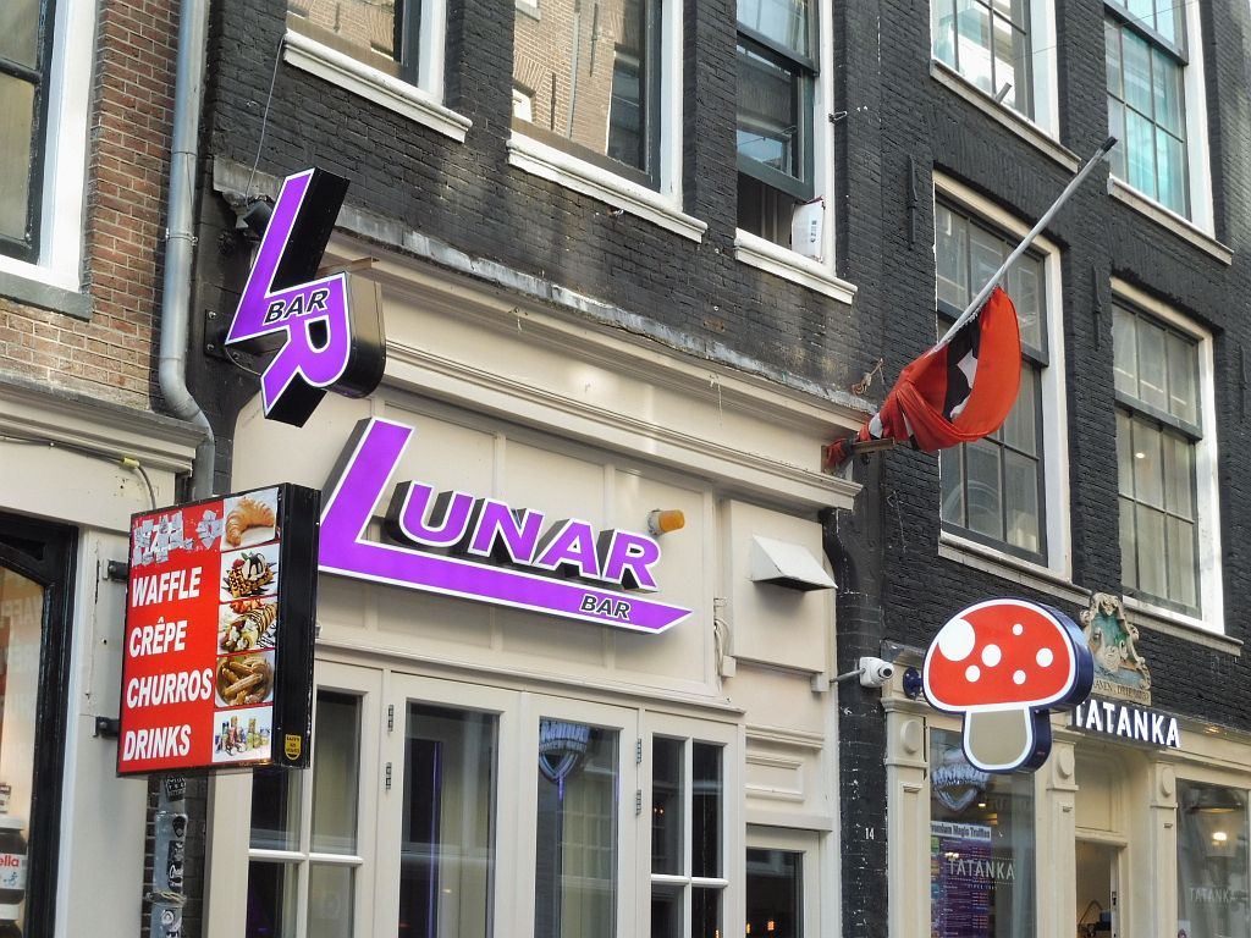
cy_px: 469
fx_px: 2241
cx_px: 626
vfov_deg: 23.7
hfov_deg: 31.2
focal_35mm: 62
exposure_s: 1/60
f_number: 4.8
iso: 200
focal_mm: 11
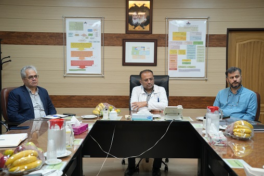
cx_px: 132
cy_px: 88
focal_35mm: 46
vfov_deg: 29.2
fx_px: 337
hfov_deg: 42.8
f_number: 4
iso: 800
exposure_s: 1/160
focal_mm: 46
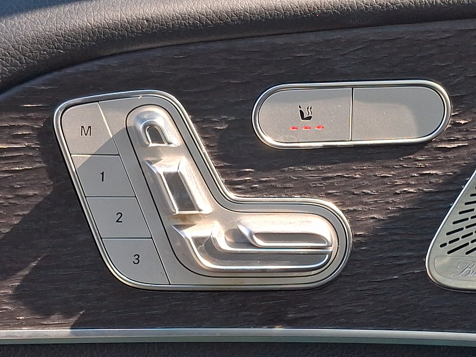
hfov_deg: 69.4
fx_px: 344
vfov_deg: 54.9
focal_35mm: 25
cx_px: 238
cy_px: 178
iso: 25
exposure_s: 1/192
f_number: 1.8
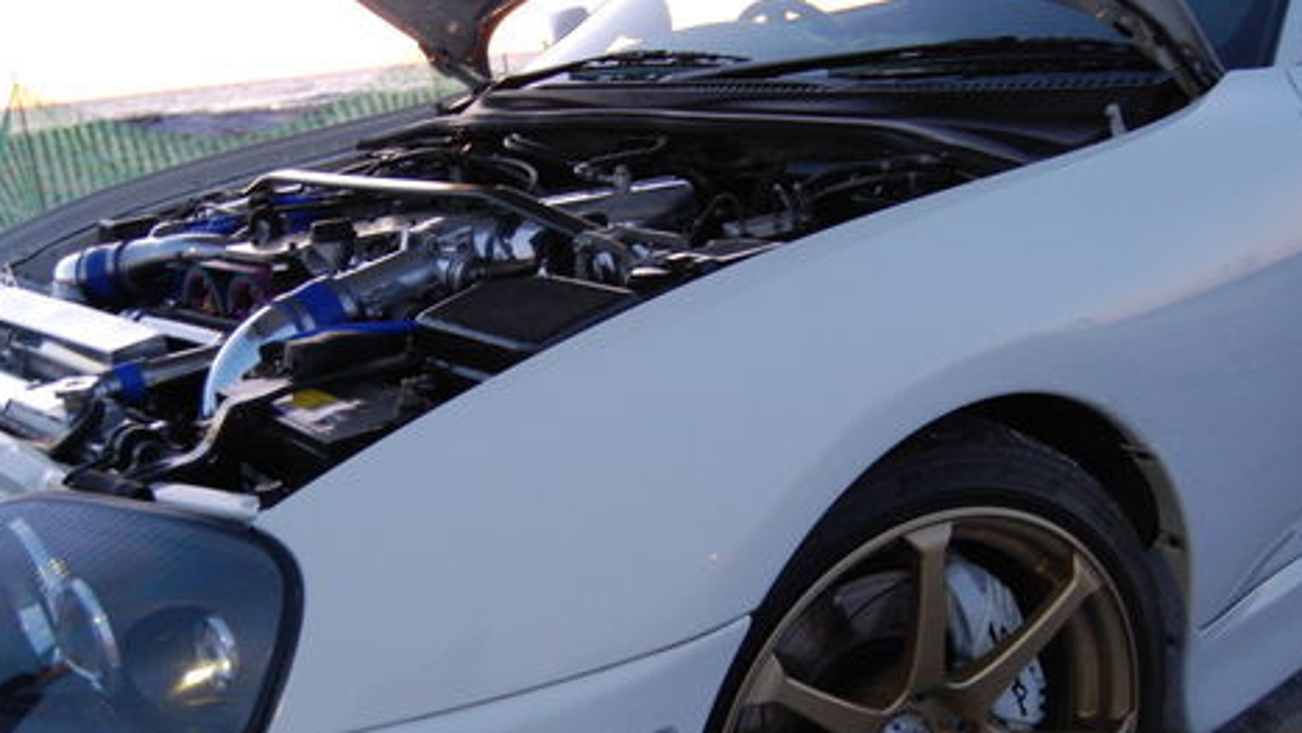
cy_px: 477
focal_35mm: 43
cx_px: 560
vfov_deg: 27.6
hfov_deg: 47.2
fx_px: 1485
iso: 800
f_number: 3.8
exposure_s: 1/20
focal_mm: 20
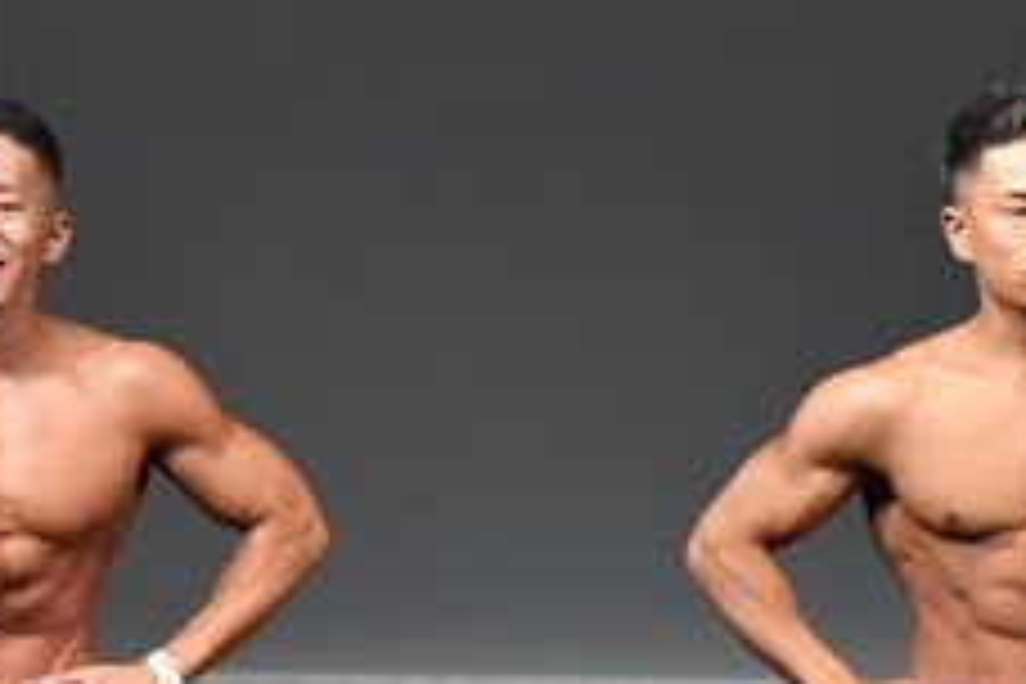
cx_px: 164
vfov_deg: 1.7
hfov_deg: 2.5
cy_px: 756
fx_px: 23283
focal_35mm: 817
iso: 4000
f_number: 5.6
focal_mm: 160
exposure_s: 1/400
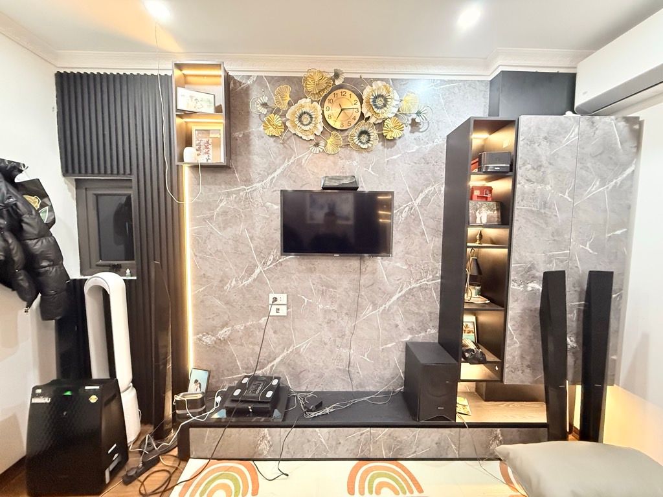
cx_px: 332
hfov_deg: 102.1
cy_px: 248
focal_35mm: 14
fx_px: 268
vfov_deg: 85.7
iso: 800
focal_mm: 2.22
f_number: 2.2
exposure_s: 1/50
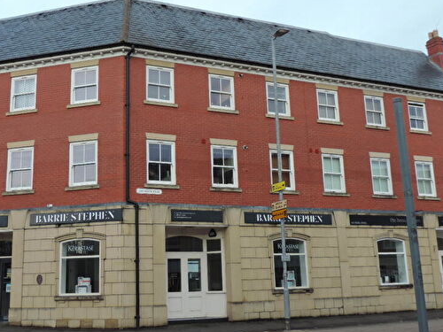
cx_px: 190
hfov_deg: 38.8
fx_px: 627
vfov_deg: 29.5
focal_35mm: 49
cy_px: 108
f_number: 3.3
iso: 80
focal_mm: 6.2
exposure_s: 1/160
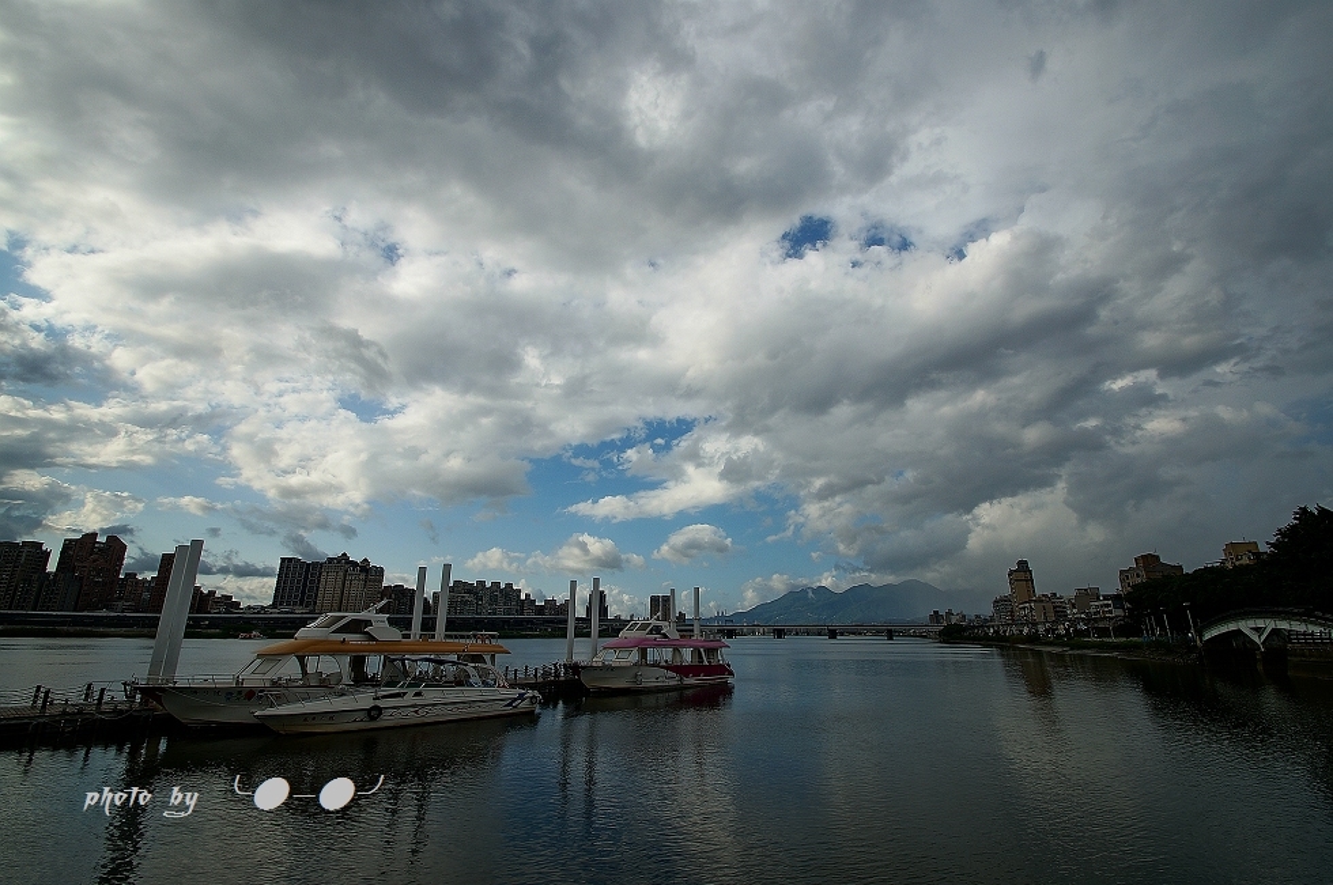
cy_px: 442
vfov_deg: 77.2
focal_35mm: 15
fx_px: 555
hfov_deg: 100.5
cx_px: 666
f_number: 11
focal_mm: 10
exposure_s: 1/400
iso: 100
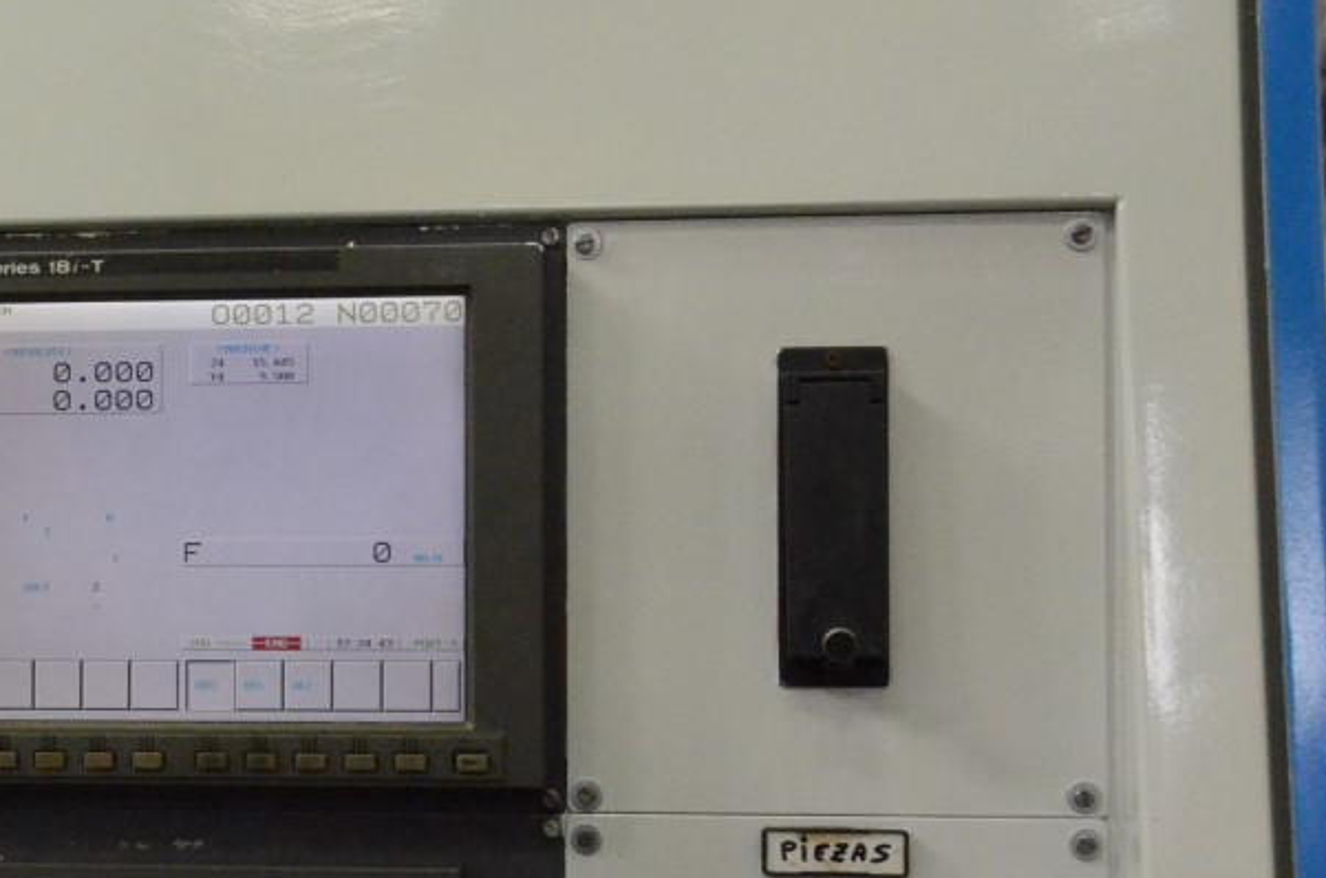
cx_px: 158
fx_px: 2793
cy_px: 545
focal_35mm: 76
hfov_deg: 25.9
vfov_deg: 17.8
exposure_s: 1/200
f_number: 7.1
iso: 6400
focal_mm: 28
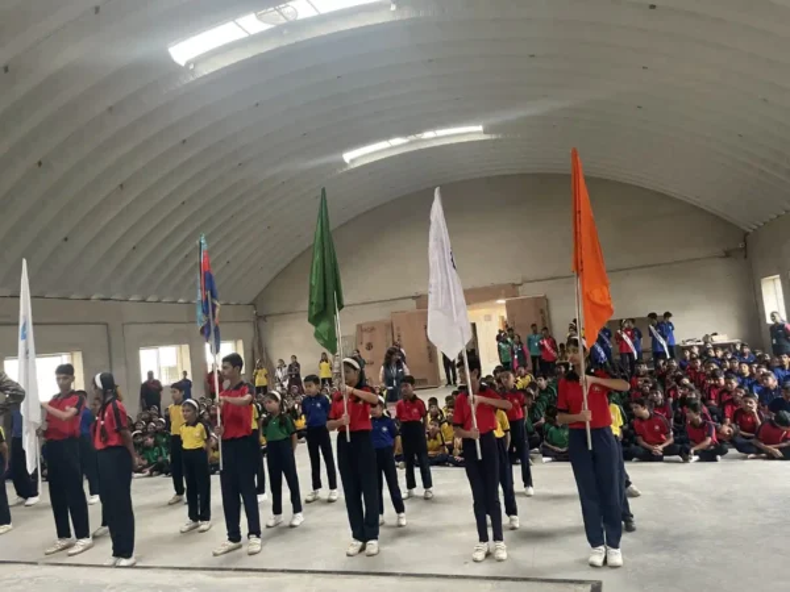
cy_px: 296
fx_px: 593
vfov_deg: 53.1
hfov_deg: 67.3
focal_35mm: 26
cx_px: 395
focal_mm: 4.2
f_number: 1.6
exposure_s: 1/60
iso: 250
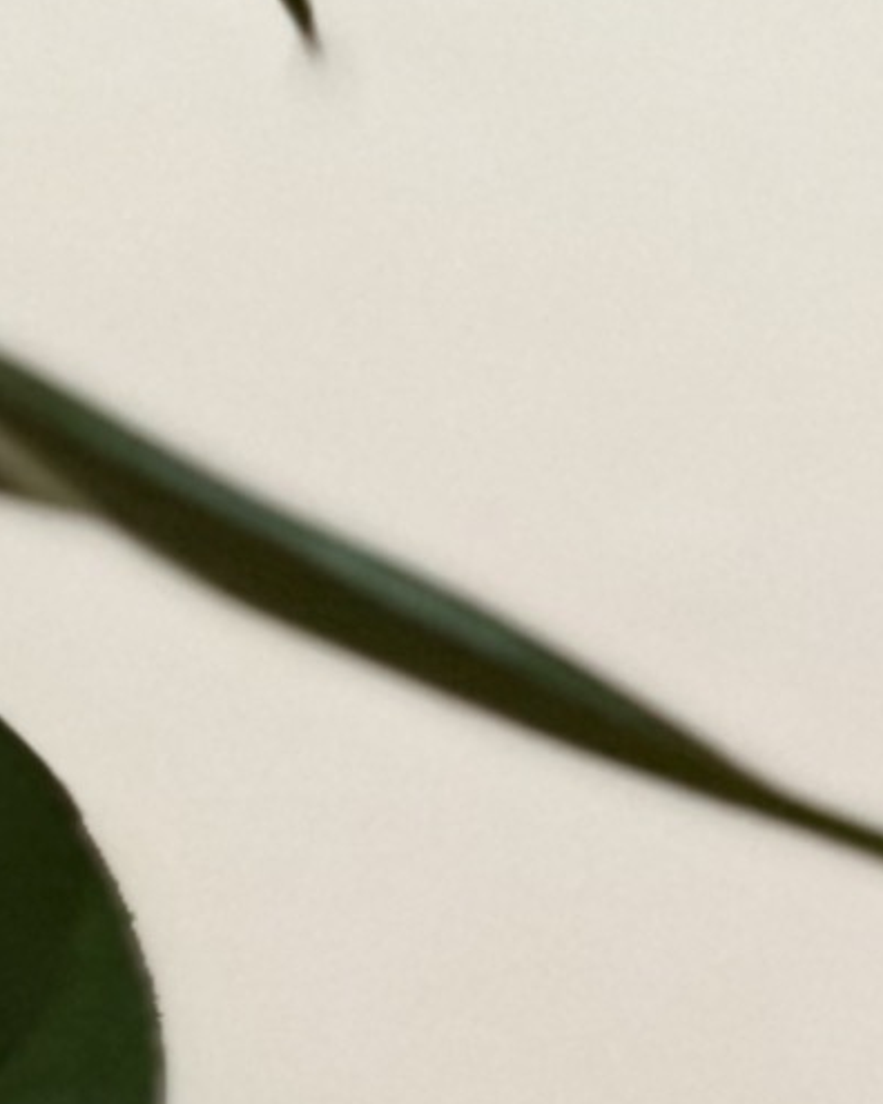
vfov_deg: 5.1
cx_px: -557
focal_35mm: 382
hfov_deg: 4.0
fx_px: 12479
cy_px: 1075
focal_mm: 6.86
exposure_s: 1/33
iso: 640
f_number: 1.78
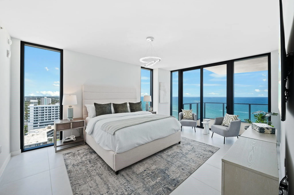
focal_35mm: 14
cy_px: 98
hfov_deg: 104.3
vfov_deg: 81.1
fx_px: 114
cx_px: 147
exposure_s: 1/25
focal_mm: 14
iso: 200
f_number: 8
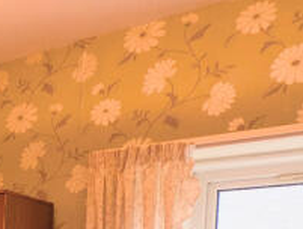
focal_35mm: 61
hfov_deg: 21.8
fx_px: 536
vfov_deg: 21.0
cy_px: 328
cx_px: -226
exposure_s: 1/33.3
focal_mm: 2.23
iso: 43
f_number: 1.95
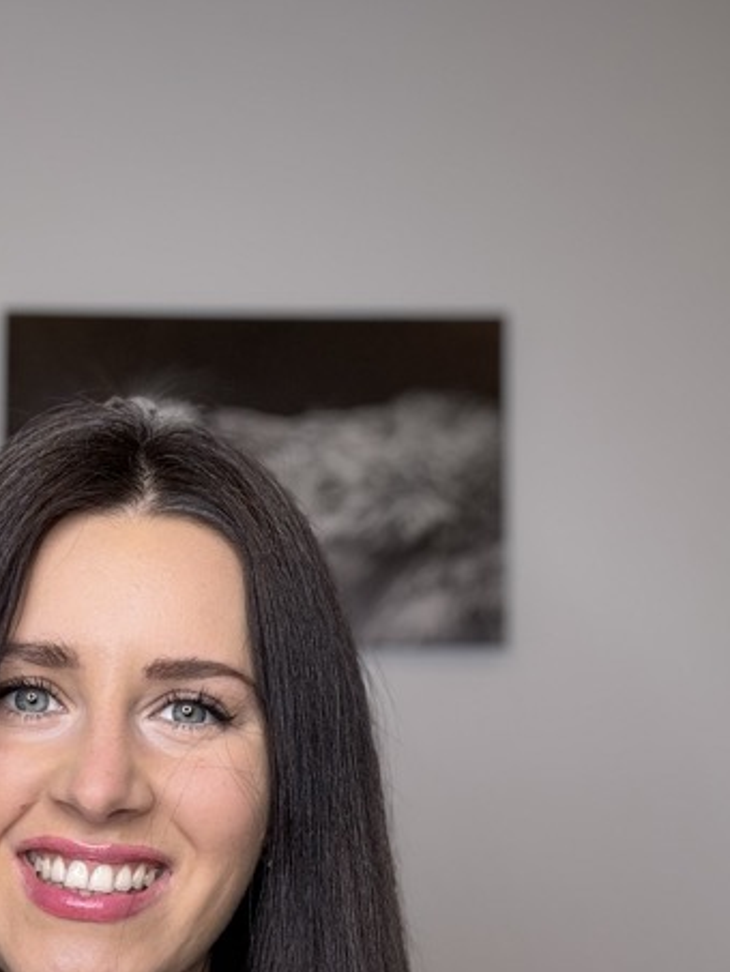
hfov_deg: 27.2
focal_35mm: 53
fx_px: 1490
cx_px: 189
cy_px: 805
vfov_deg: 34.8
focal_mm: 2.69
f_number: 1.9
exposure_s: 1/120
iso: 50
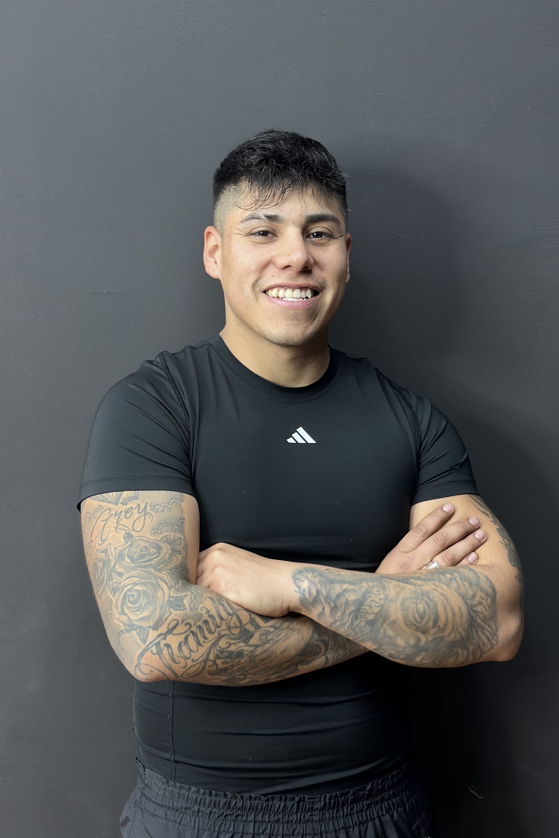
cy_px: 419
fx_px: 1164
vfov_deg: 39.6
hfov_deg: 27.0
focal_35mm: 50
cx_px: 287
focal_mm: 6.86
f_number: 1.78
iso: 80
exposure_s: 1/50
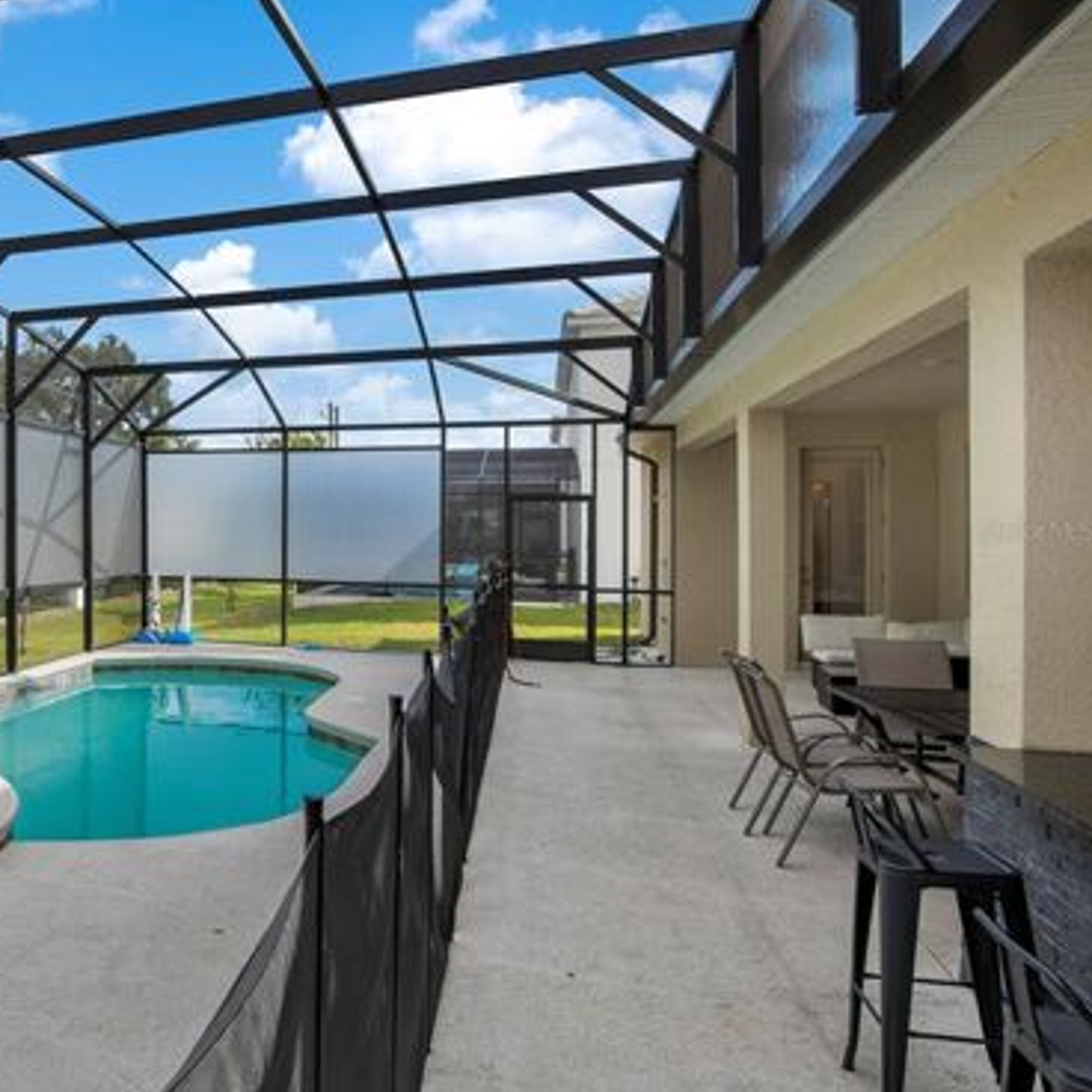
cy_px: 530
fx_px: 928
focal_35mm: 26
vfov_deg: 60.9
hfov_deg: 51.5
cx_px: 52
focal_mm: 16
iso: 100
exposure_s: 1/100
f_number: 8
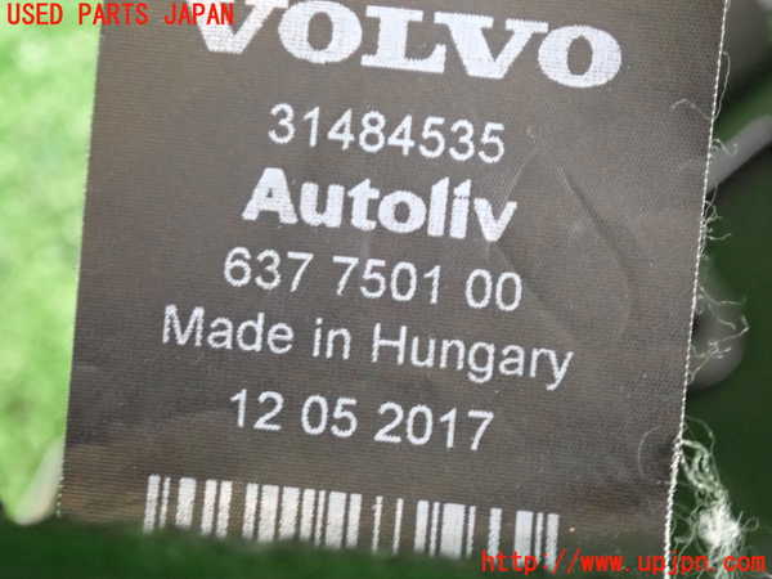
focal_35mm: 100
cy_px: 290
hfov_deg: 19.6
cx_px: 386
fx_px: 2230
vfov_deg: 14.8
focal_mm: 18
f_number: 4.9
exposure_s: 1/50
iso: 2500
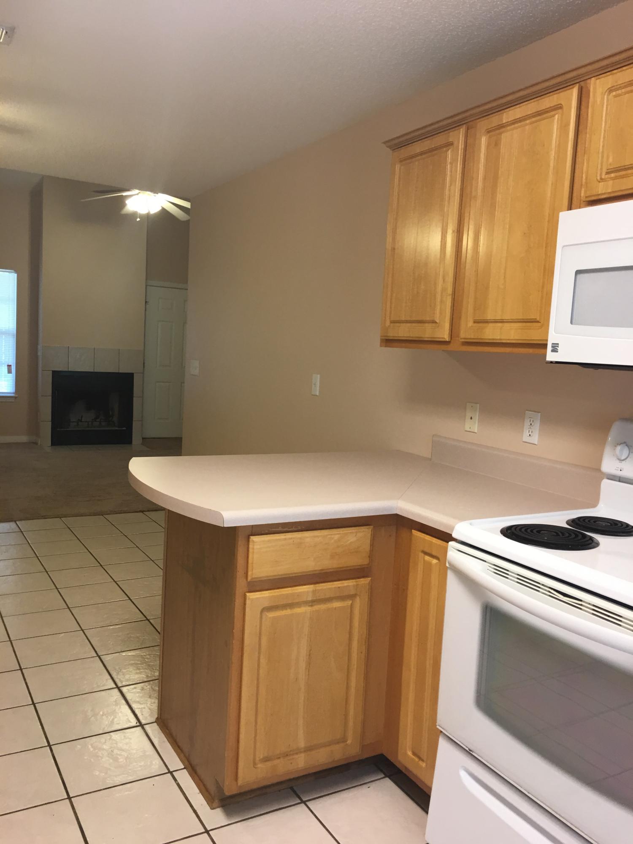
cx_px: 316
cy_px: 422
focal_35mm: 29
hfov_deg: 48.2
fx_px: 707
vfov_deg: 61.7
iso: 25
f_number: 2.2
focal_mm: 4.15
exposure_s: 1/15
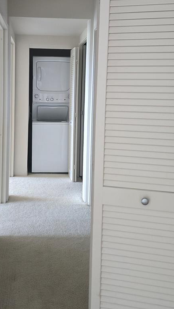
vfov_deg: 51.1
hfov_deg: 30.2
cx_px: 55
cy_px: 116
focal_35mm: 39
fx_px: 320
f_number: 1.7
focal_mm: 6.3
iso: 640
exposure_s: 1/120
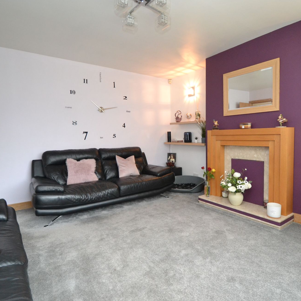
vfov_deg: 74.8
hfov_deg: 74.3
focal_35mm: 20
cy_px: 145
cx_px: 175
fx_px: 197
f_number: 3.5
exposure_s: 1/60
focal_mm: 10
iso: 1800
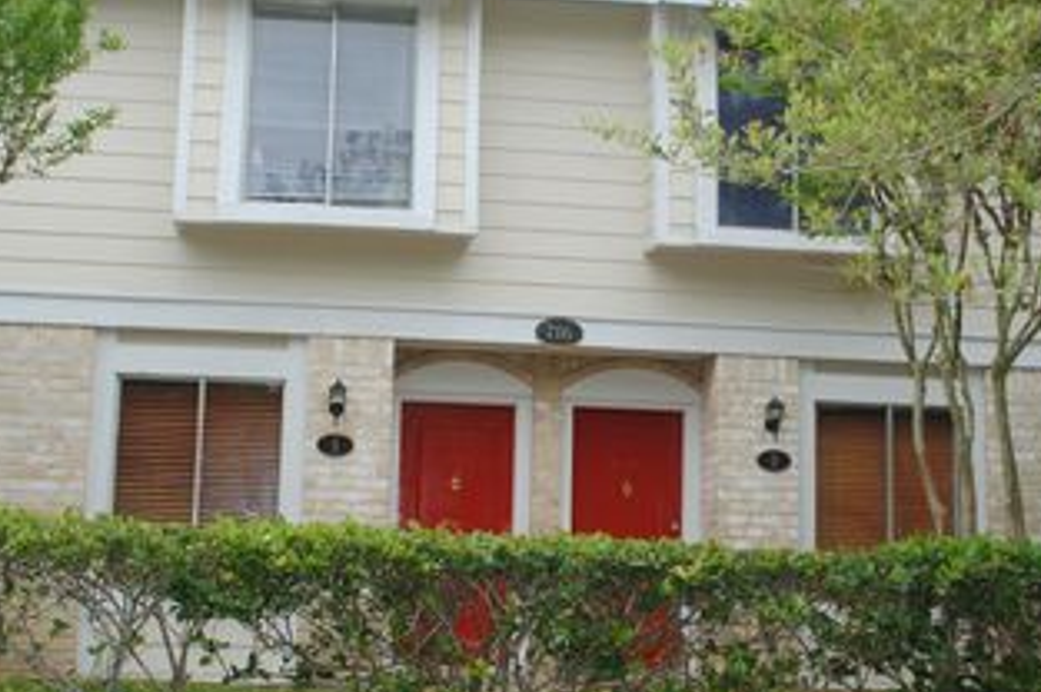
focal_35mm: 48
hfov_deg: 41.1
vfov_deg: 28.0
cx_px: 486
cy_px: 339
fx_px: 1387
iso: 100
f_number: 5.6
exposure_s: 1/200
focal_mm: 20
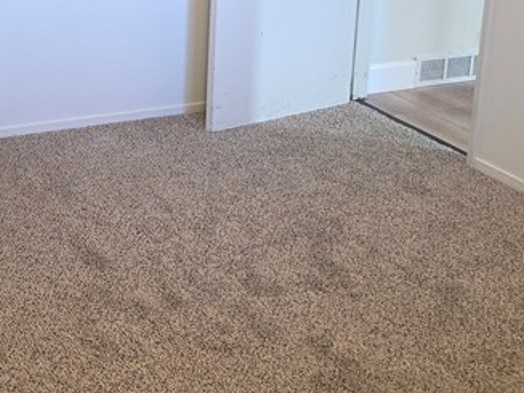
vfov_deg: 19.9
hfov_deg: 26.6
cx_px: 114
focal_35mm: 72
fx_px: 1090
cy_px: 19
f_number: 1.7
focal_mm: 6.3
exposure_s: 1/30
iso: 100
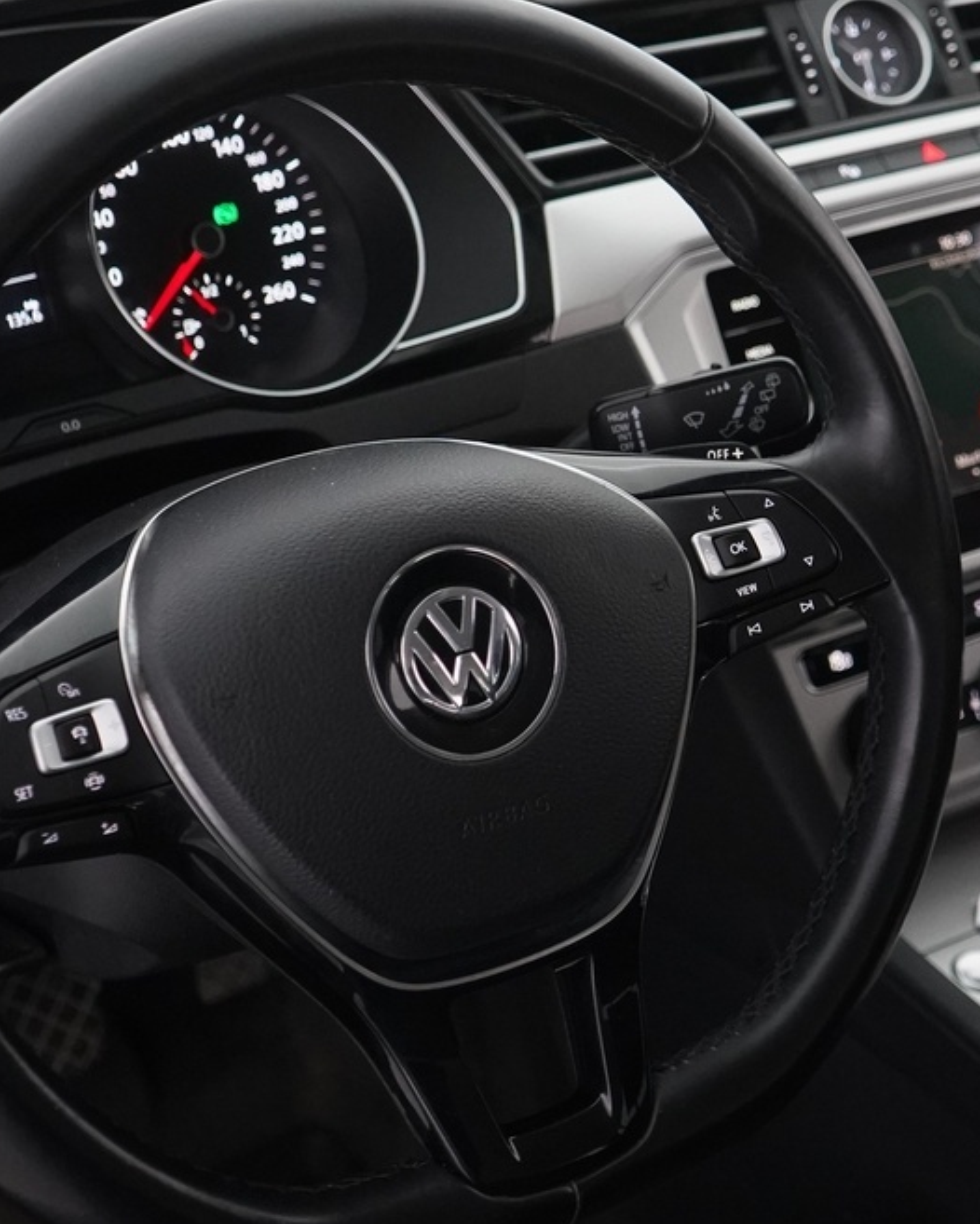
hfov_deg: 20.5
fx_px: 2682
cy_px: 522
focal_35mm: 74
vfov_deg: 25.7
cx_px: 773
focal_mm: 32
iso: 4000
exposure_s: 1/60
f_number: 4
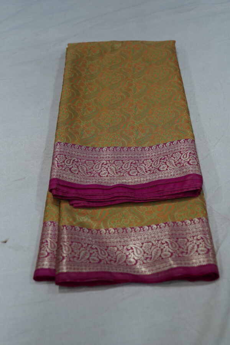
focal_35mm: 43
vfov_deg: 45.4
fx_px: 412
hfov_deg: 31.2
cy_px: 172
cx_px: 115
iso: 2500
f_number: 4.5
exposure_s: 1/160
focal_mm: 43
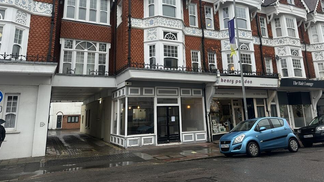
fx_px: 241
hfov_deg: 67.9
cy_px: 54
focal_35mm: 28
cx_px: 164
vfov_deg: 40.7
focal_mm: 6.86
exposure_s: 1/271
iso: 80
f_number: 1.78
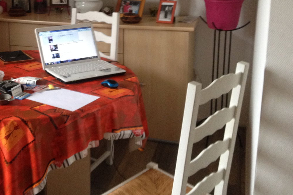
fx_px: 472
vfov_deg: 23.0
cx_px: 71
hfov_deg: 33.8
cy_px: 39
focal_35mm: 58
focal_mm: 4.28
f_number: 2.4
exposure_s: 1/20
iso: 200
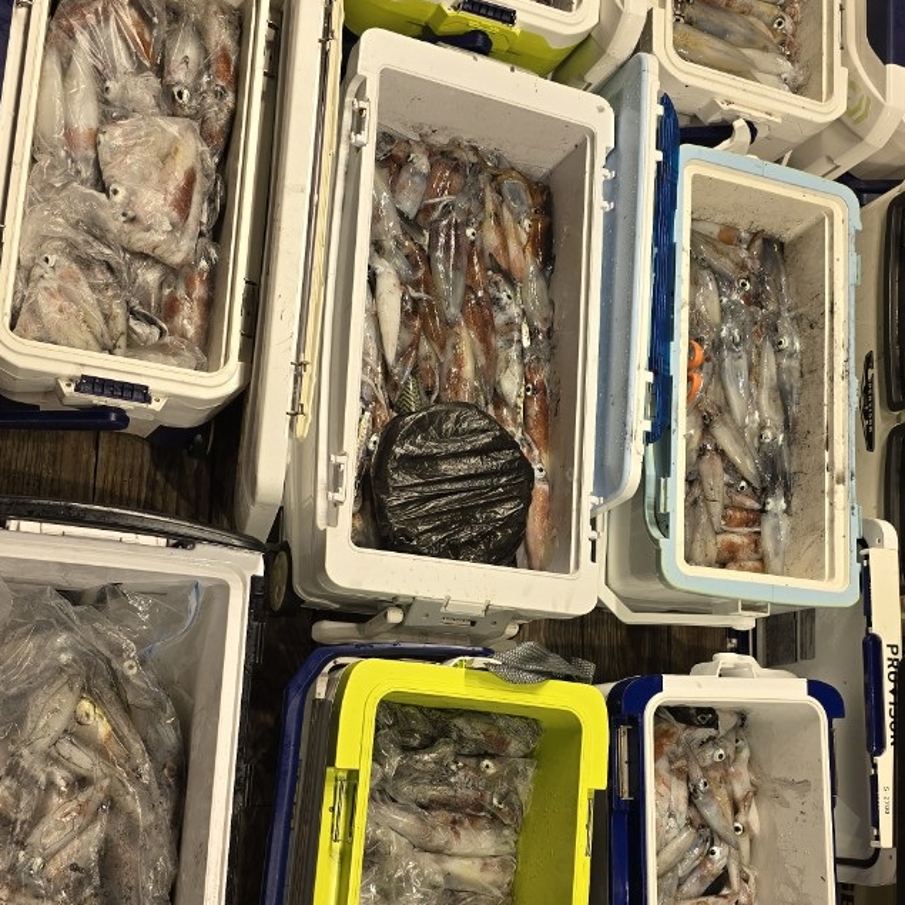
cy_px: 557
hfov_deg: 40.8
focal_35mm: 41
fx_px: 1213
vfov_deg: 40.7
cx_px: 510
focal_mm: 6.3
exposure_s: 1/128
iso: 12
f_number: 1.7
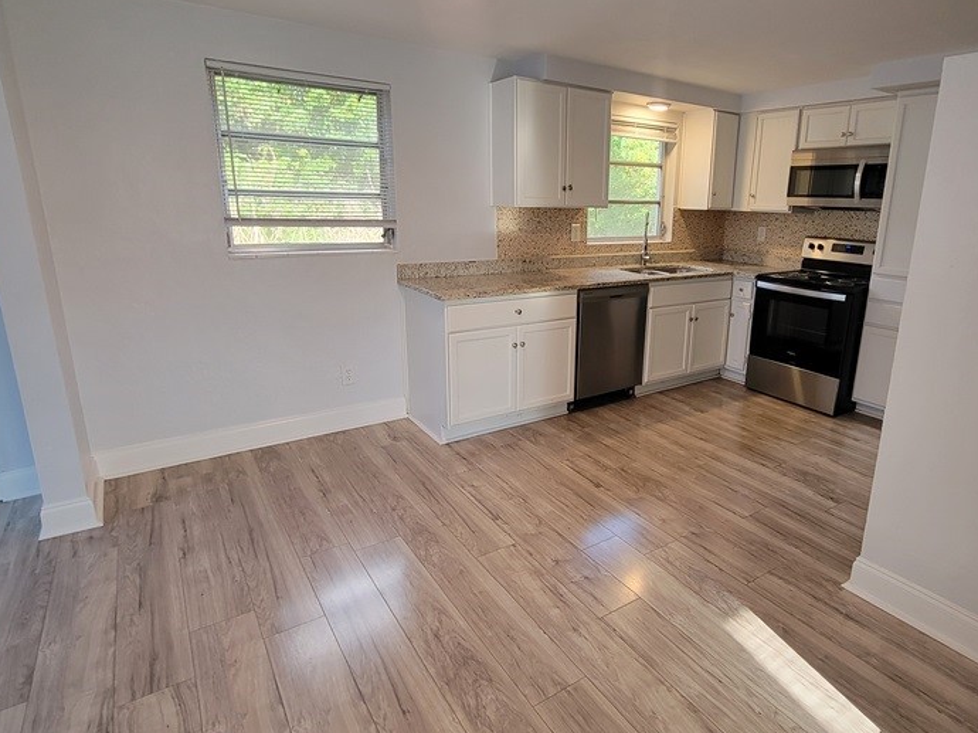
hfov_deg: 83.7
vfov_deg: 68.6
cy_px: 340
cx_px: 585
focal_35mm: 19
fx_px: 537
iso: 200
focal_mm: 2.2
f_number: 2.2
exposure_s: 1/60
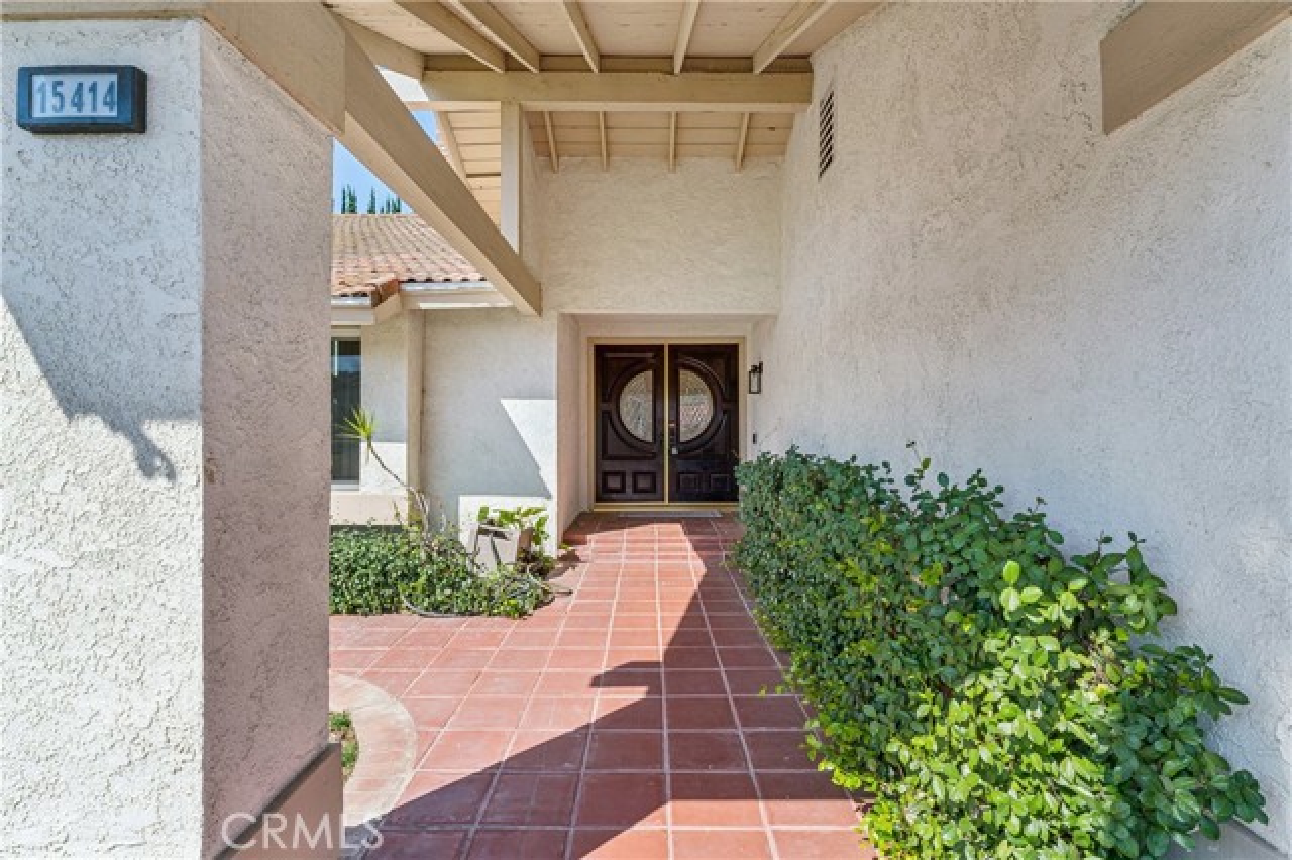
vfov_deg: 70.1
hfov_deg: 93.0
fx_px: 613
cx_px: 646
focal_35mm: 17
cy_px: 430
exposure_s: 1/20
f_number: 22
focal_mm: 17.1
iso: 100
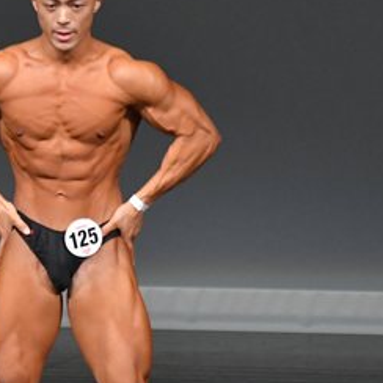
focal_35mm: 929
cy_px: 281
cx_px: 111
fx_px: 11629
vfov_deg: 1.9
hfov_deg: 1.9
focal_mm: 230
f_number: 5.6
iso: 4000
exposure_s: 1/400
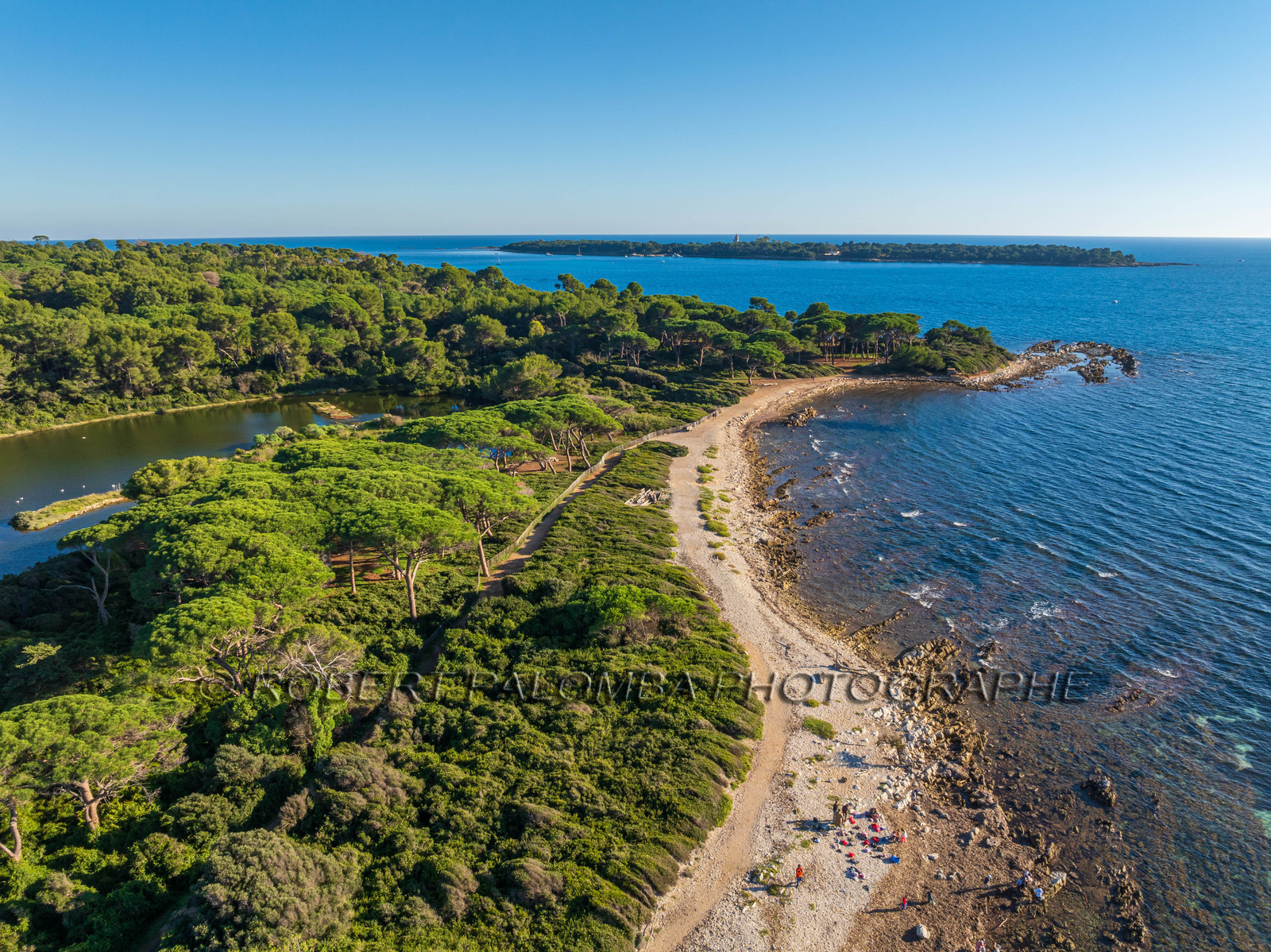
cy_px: 476
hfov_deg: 71.6
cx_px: 636
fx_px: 881
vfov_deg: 56.8
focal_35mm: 24
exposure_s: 1/120
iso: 100
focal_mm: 12.3
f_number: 10
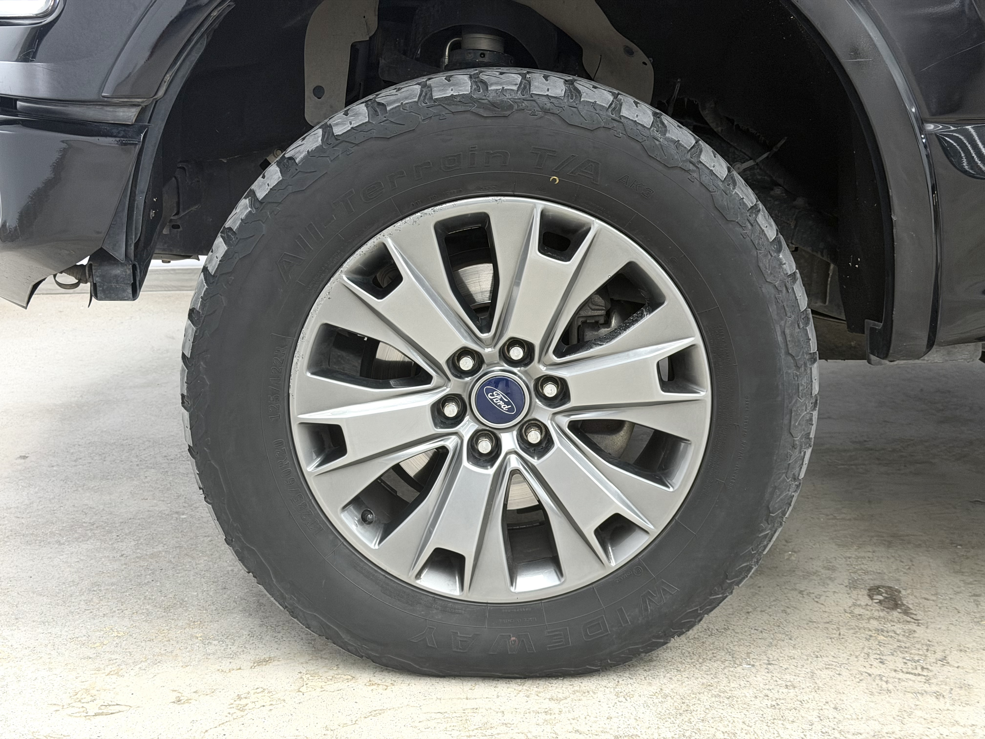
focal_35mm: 48
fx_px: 1366
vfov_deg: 30.3
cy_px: 370
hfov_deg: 39.7
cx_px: 492
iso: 50
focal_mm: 6.76
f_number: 1.78
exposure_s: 1/122
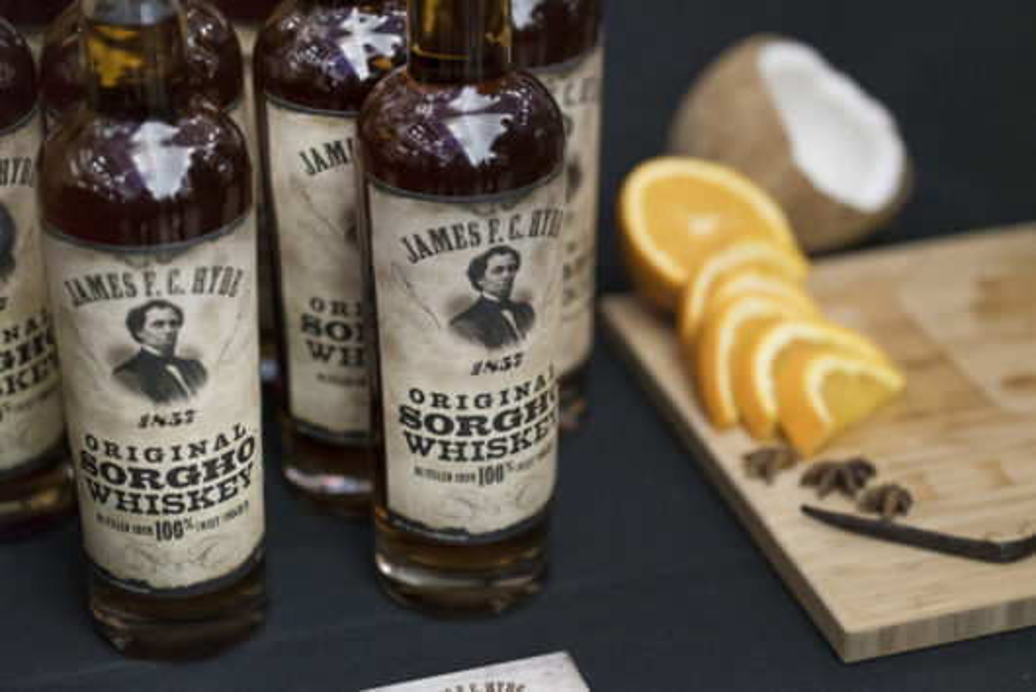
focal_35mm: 85
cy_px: 346
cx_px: 518
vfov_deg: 16.1
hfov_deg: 23.9
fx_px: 2447
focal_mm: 85
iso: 6400
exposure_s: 1/125
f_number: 2.5
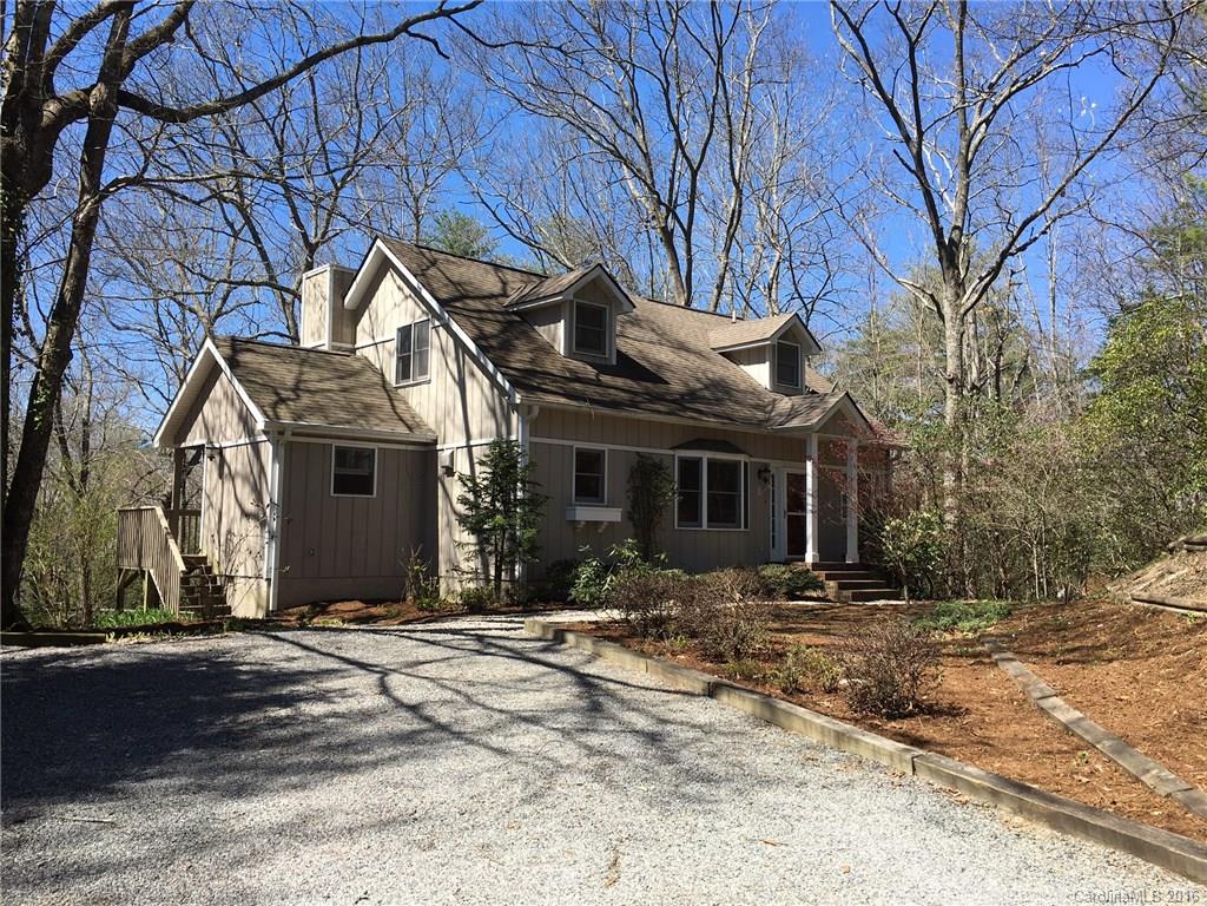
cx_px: 604
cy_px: 453
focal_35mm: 29
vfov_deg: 48.2
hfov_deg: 61.7
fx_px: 1011
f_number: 2.2
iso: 25
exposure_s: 1/725
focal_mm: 4.15
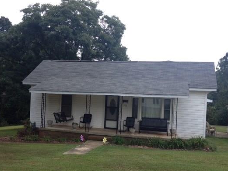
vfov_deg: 33.5
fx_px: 283
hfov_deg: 43.8
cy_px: 104
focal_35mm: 43
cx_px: 111
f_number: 2.4
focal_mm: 4.28
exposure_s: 1/681
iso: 50
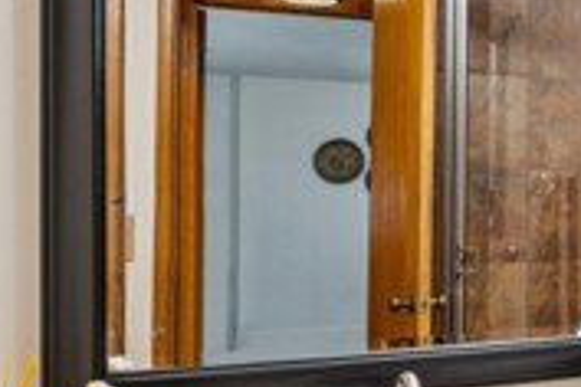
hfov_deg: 27.2
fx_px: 948
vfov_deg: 23.1
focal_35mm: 59
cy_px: 215
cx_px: 798
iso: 100
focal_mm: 16.2
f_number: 13
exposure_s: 1/1.67
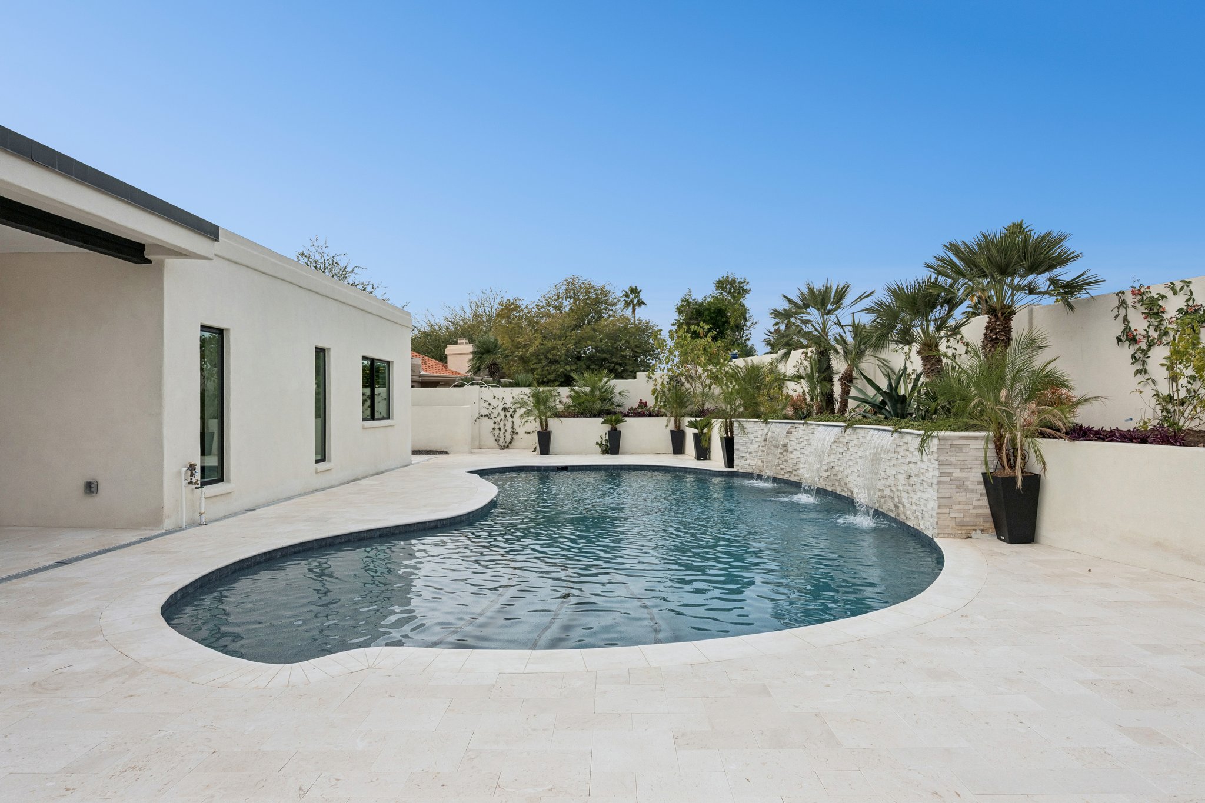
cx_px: 602
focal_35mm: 20
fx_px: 669
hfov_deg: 84.0
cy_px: 402
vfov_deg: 61.9
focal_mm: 20
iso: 320
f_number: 8
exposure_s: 1/1250
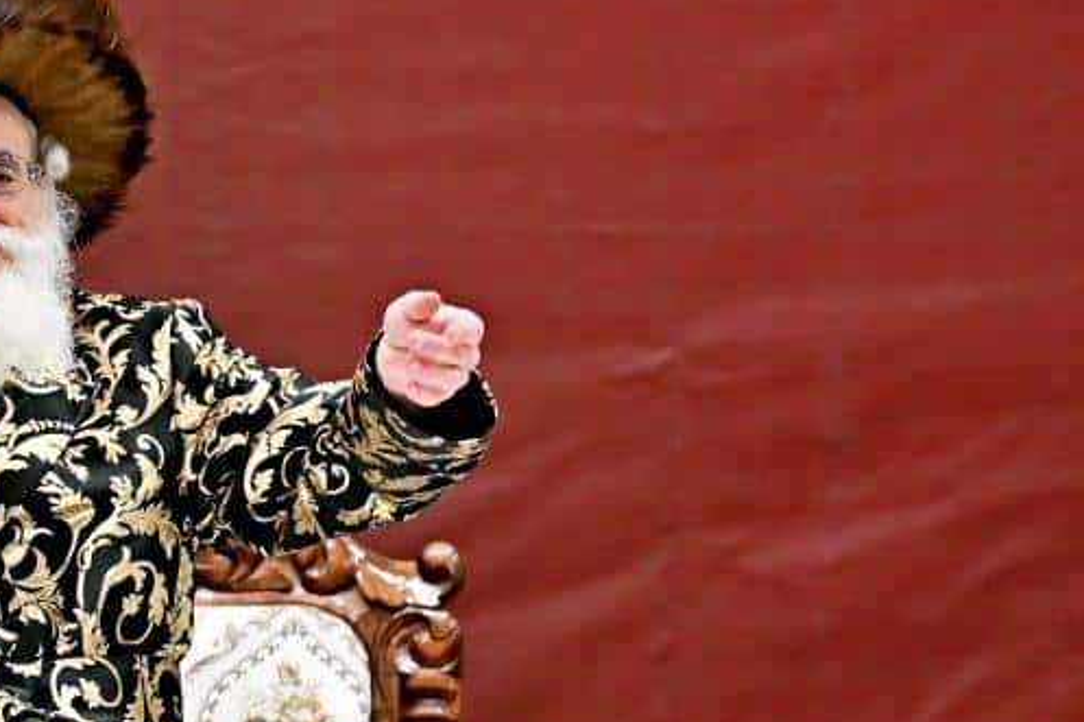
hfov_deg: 3.6
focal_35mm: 571
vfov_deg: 2.4
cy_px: 270
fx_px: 17187
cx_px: -31
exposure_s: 1/400
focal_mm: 185
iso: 400
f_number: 3.2
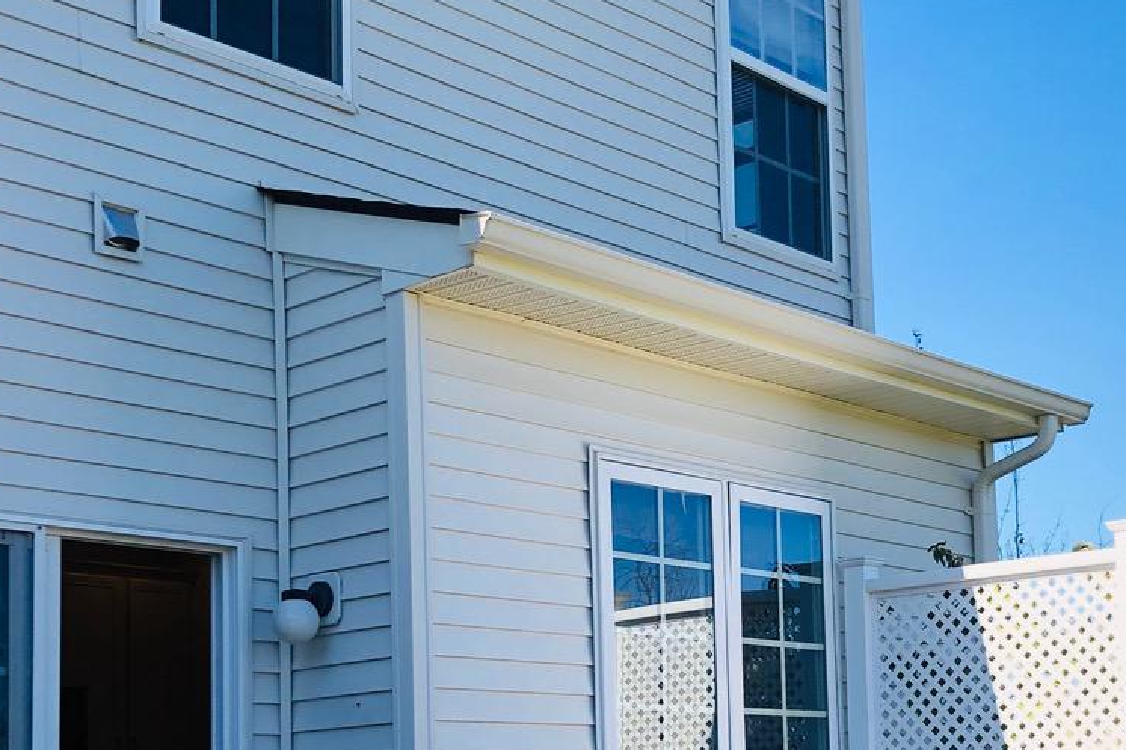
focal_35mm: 60
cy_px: 637
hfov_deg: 33.4
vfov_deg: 22.2
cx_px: 631
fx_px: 1876
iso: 20
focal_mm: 3.99
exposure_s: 1/1143
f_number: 1.8
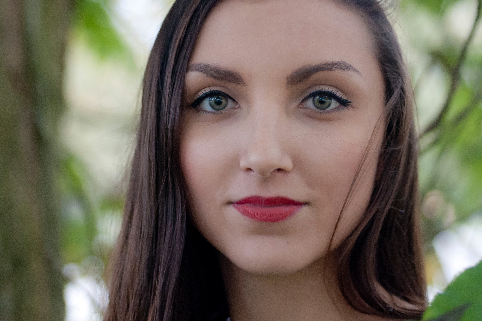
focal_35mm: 124
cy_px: 146
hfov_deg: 16.5
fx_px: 1660
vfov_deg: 11.1
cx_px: 243
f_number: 3.5
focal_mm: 60
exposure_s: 1/100
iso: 400
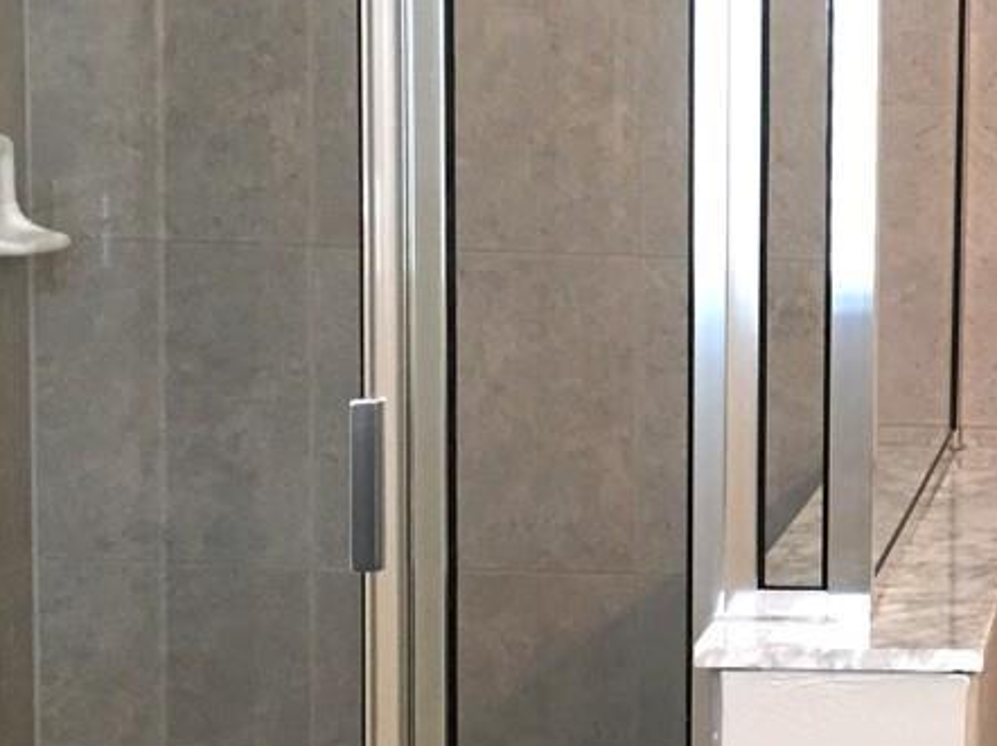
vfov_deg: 14.1
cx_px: 1186
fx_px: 3023
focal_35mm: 105
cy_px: 433
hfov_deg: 17.8
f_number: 2.2
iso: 64
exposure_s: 1/15
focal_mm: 4.15
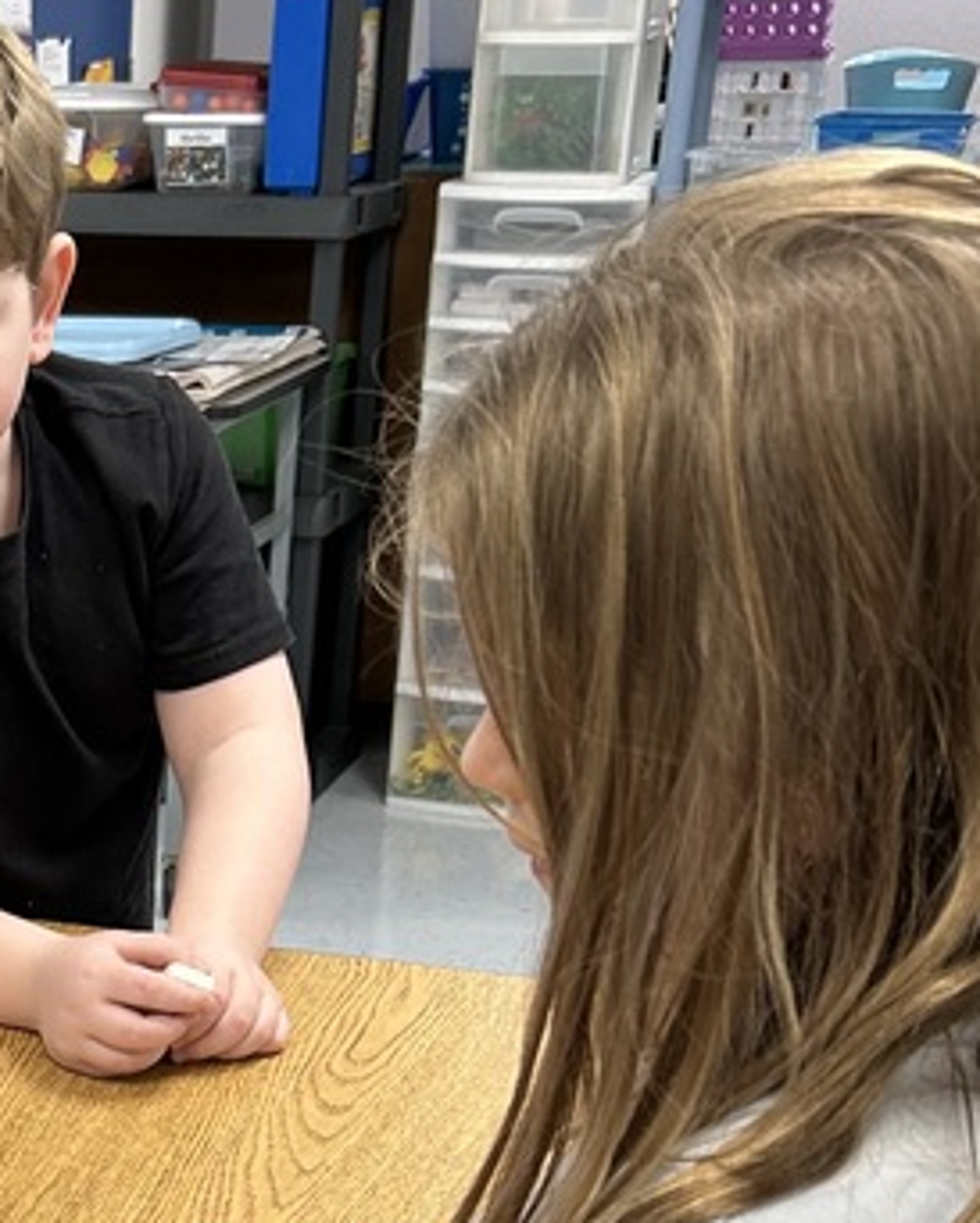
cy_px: 1212
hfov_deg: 18.8
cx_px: -261
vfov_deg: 24.0
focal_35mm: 76
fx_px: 2753
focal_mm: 5.7
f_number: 1.5
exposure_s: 1/120
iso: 125
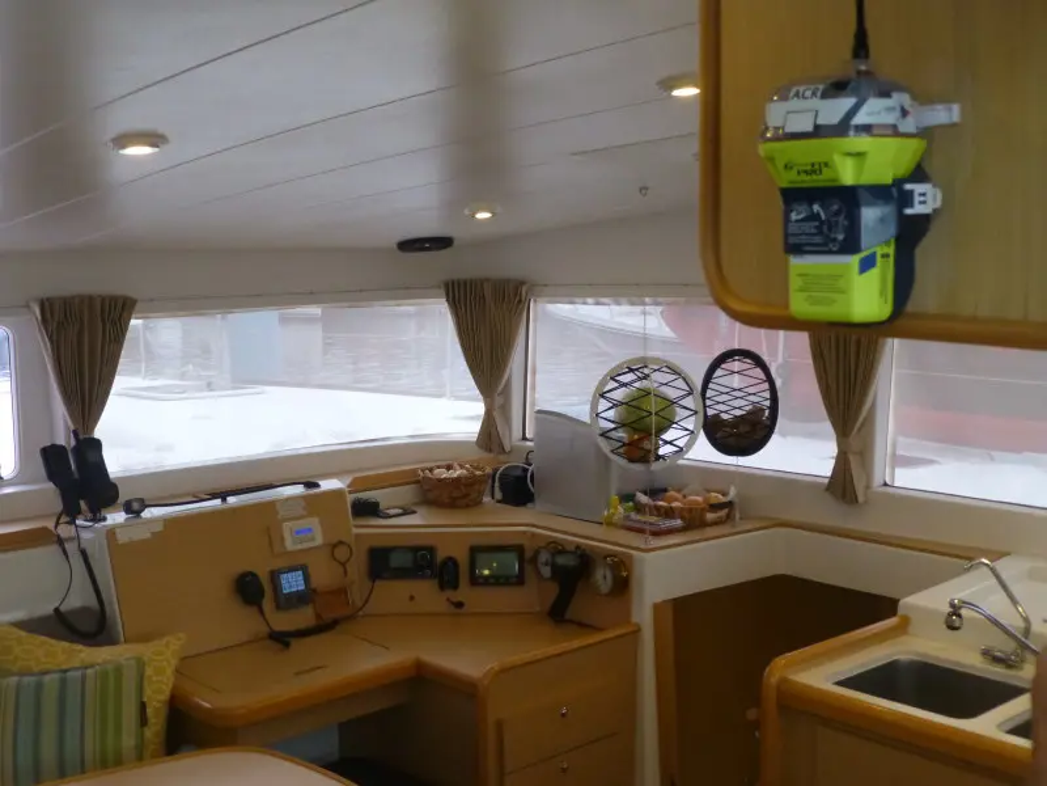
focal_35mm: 44
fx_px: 1331
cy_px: 393
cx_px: 524
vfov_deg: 32.9
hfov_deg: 42.9
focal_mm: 7.9
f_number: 4.1
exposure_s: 1/60
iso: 400
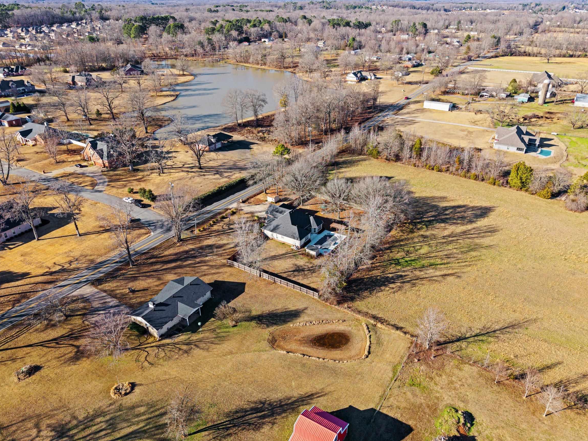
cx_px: 307
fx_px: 442
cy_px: 219
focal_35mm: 26
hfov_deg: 67.3
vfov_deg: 53.1
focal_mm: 8.67
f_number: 1.8
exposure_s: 1/50
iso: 140
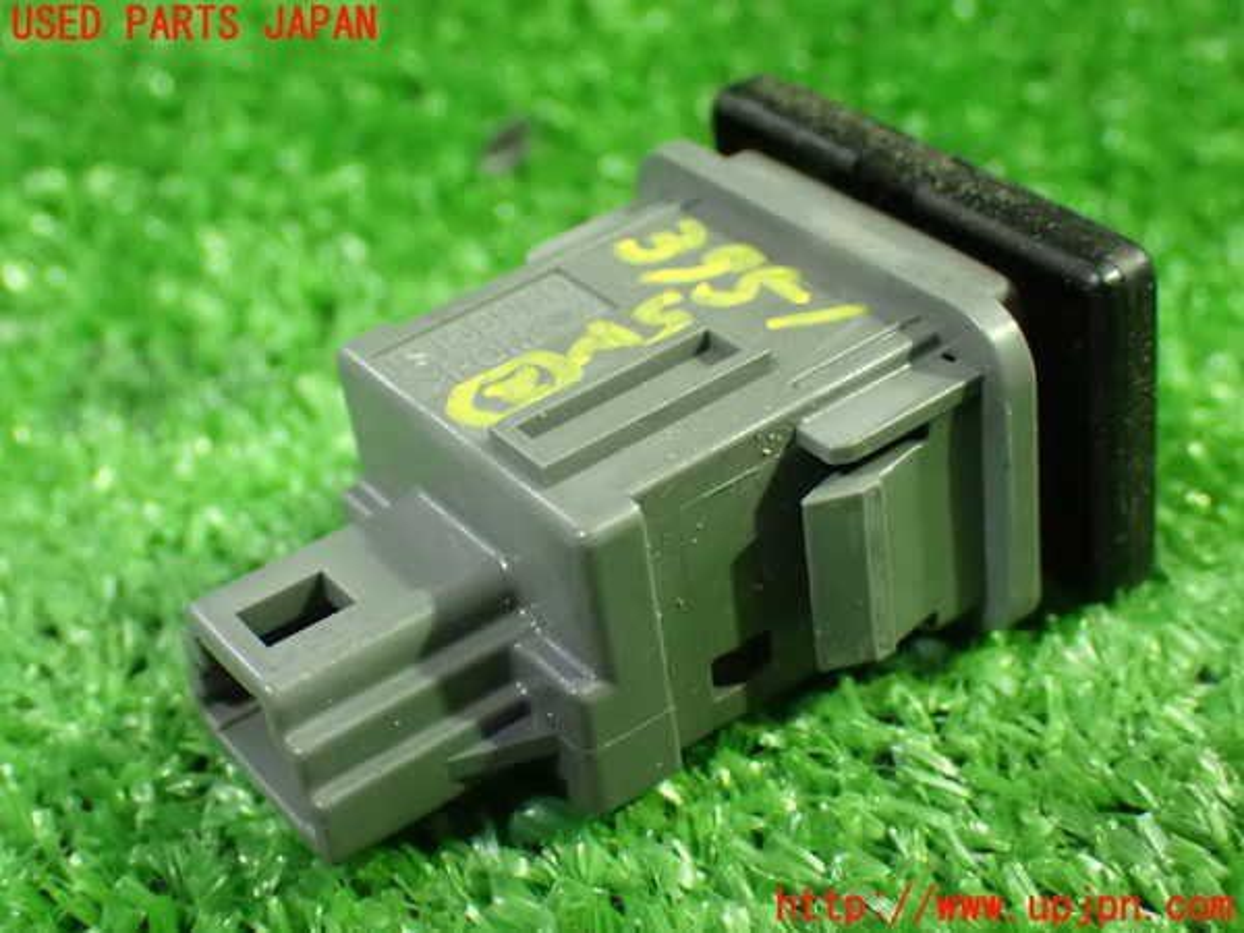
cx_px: 622
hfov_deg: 33.2
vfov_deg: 25.2
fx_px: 2084
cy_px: 466
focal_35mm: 58
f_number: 3.5
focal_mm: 10.35
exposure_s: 1/40
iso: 1600
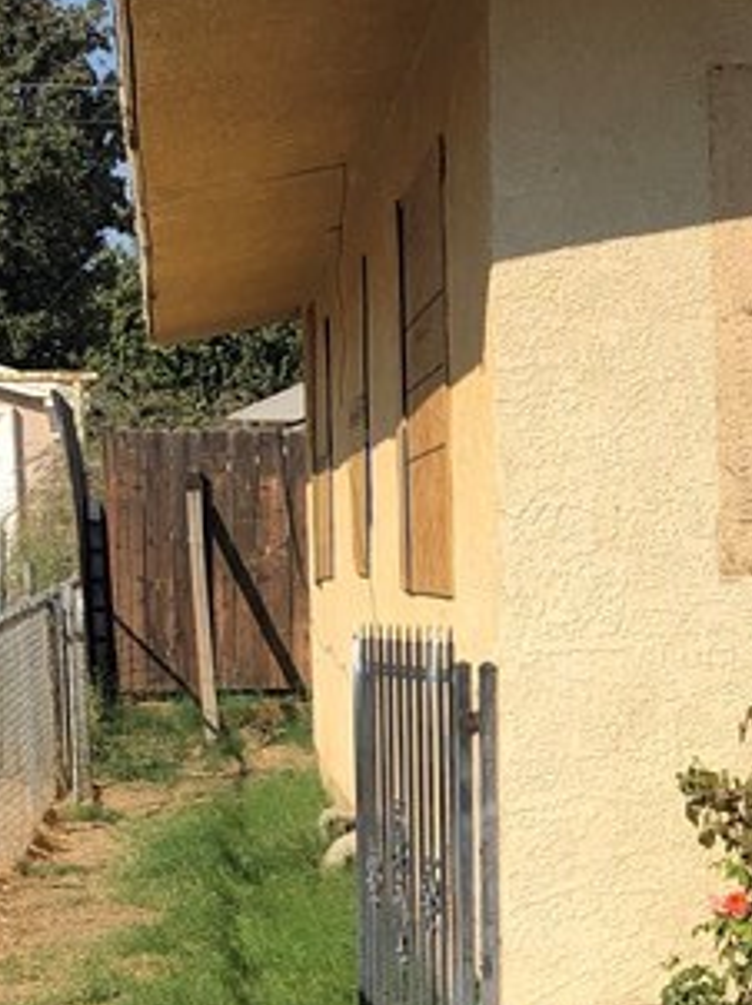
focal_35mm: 95
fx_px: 2756
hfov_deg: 14.9
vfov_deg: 20.5
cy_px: 789
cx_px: 932
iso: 20
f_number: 1.8
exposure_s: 1/2315
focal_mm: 3.99
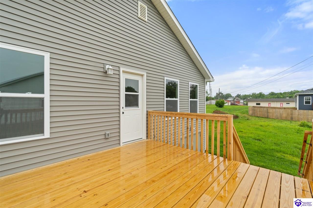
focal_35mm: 15
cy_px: 104
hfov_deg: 100.4
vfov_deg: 77.3
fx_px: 130
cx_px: 156
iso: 400
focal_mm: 10
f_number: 10
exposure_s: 1/40
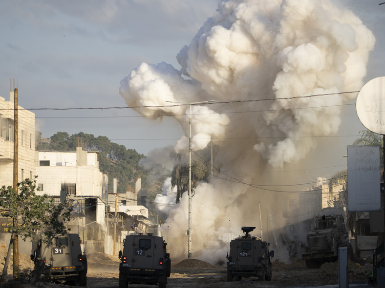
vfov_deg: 8.5
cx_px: 218
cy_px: 125
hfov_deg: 11.3
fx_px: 1946
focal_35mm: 175
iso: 400
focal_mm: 140
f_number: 8
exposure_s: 1/500
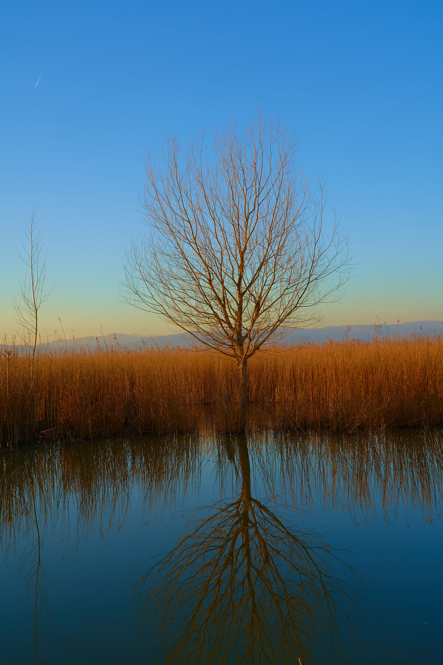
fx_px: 646
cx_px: 222
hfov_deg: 37.9
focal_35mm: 35
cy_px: 332
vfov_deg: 54.4
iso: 160
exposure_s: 1/40
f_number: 9
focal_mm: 35
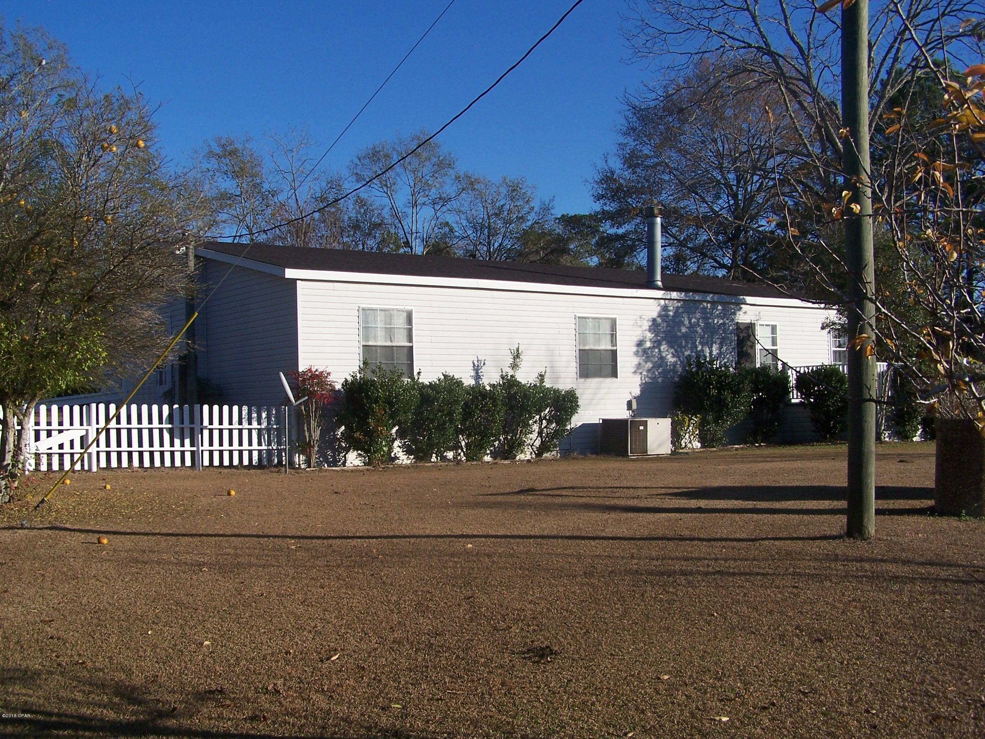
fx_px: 1081
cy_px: 370
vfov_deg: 37.7
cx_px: 492
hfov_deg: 49.0
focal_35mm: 38
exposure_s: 1/800
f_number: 4
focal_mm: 6.3
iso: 80
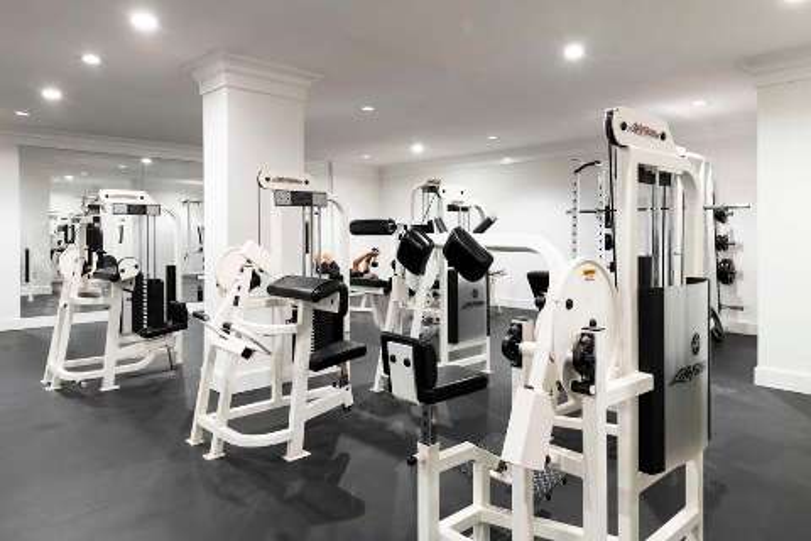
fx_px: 541
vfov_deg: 53.1
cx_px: 406
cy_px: 270
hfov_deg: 73.7
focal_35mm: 24
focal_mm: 24
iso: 250
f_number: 11
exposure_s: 1.6
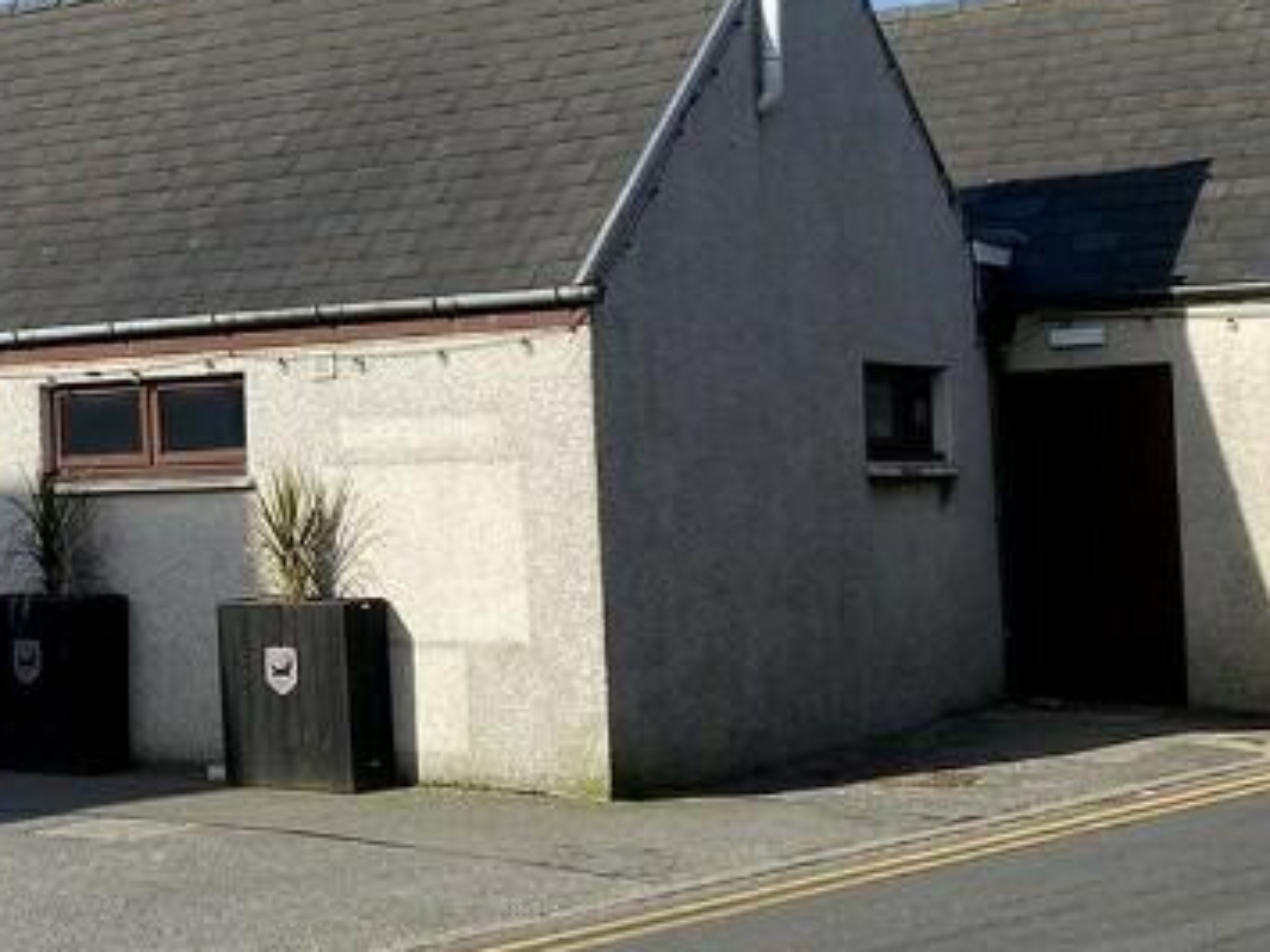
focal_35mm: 75
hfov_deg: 24.2
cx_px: -157
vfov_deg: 19.6
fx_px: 2751
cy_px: 379
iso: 32
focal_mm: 4.25
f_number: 1.8
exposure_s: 1/2755
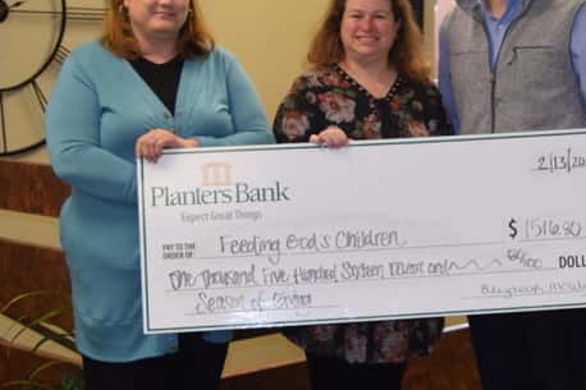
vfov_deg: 14.2
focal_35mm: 96
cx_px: 542
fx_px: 1568
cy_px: 178
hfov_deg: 20.7
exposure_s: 1/80
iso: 800
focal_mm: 23
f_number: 4.5
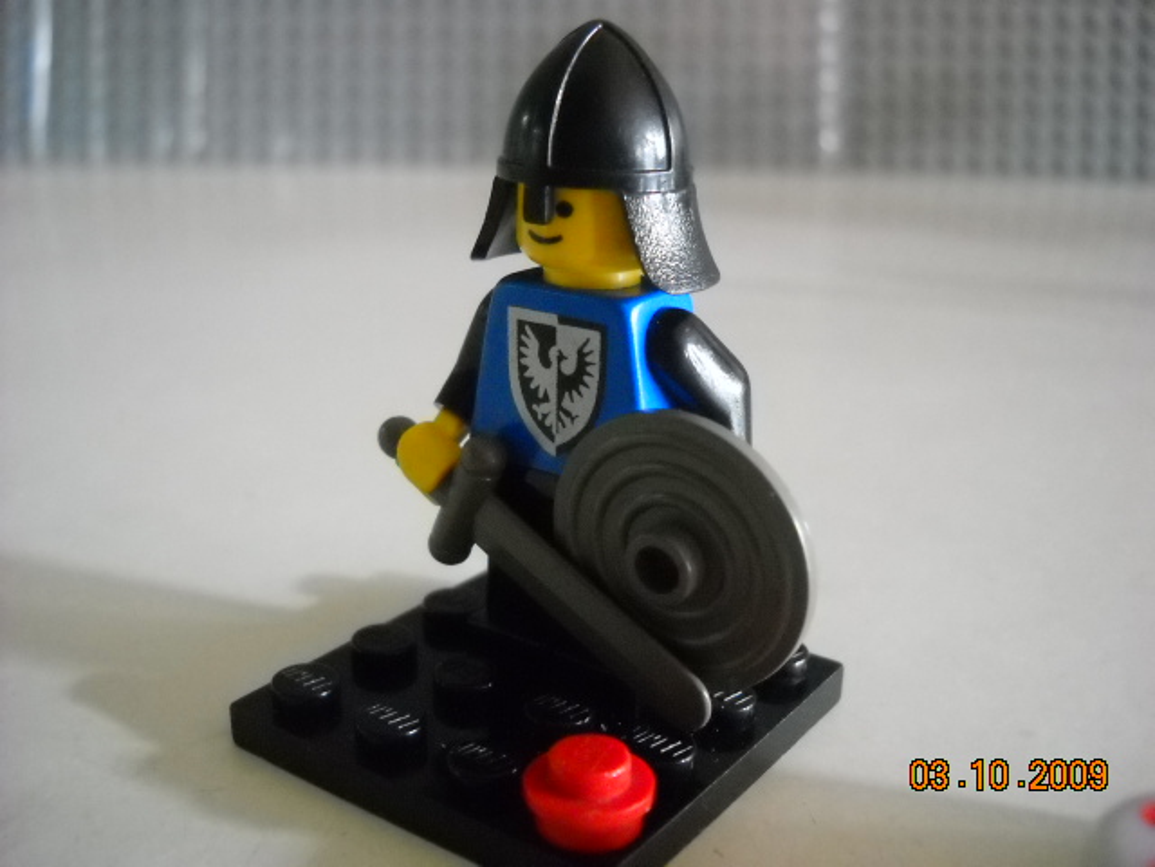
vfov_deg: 35.1
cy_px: 434
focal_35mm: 41
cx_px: 578
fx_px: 1368
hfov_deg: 45.8
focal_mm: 6.72
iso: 800
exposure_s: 1/7
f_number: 3.1
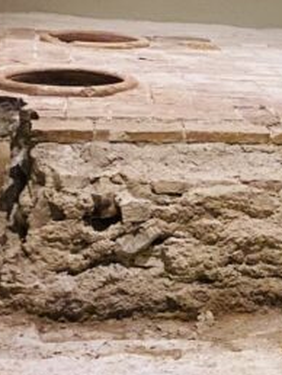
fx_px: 1117
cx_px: 488
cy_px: 151
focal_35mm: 103
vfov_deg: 19.0
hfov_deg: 13.1
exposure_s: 1/10
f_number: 1.8
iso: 500
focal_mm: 4.25
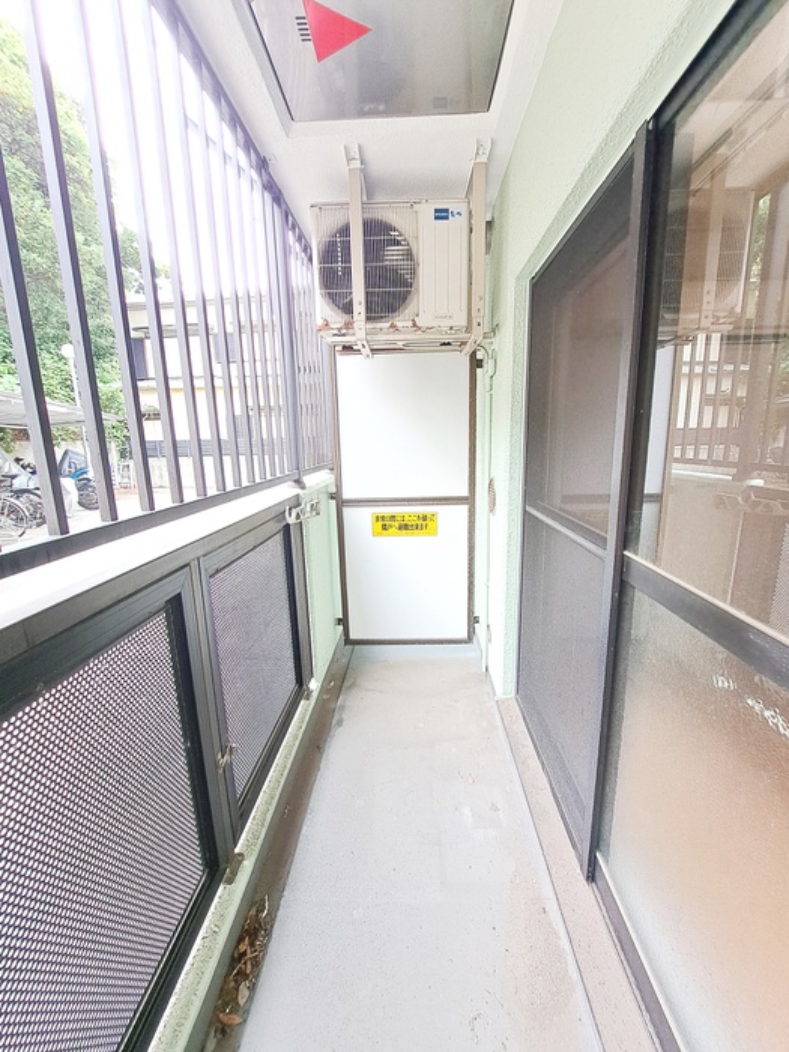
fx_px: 395
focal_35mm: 13
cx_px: 394
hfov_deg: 89.9
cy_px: 526
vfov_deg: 106.2
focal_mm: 1.74
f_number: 2.2
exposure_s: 1/50
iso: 64
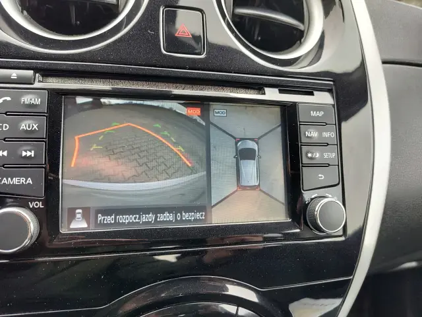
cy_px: 158
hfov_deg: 73.9
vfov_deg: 58.9
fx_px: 280
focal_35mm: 23
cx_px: 211
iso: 163
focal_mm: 5.56
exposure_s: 1/100
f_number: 1.8
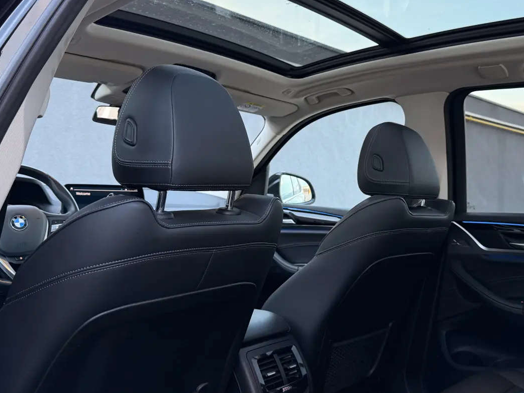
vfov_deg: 42.5
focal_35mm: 33
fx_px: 499
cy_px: 137
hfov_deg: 55.2
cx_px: 293
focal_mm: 6.76
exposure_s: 1/49
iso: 200
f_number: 1.78
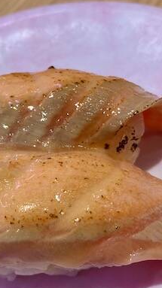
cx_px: 30
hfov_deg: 23.1
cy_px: 147
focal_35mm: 51
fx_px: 390
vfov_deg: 40.6
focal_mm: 3.99
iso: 64
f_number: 1.8
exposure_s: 1/100
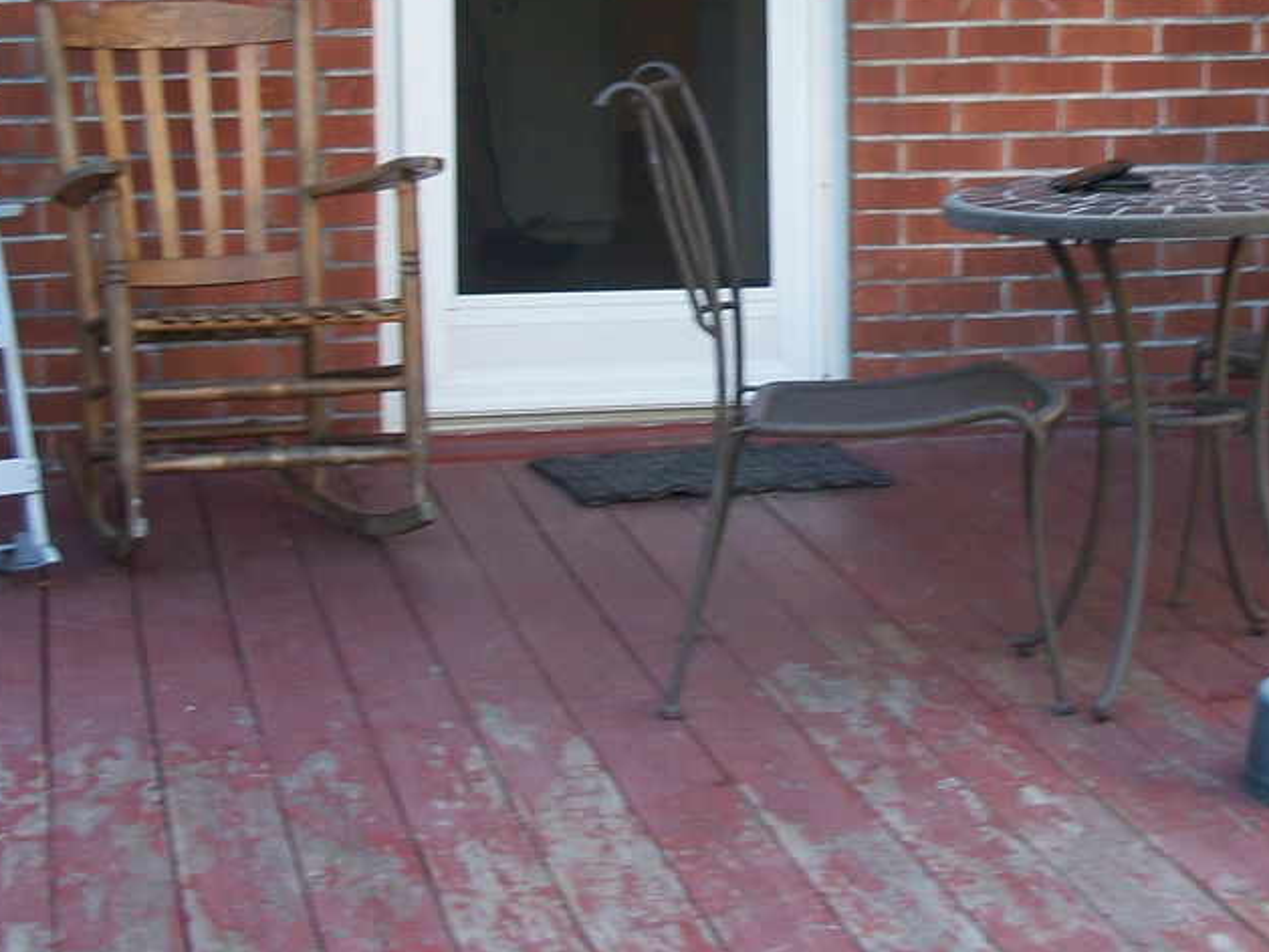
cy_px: 276
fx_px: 3263
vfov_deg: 16.5
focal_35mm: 89
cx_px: 841
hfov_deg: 21.9
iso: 80
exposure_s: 1/50
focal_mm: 6.3
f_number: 3.1
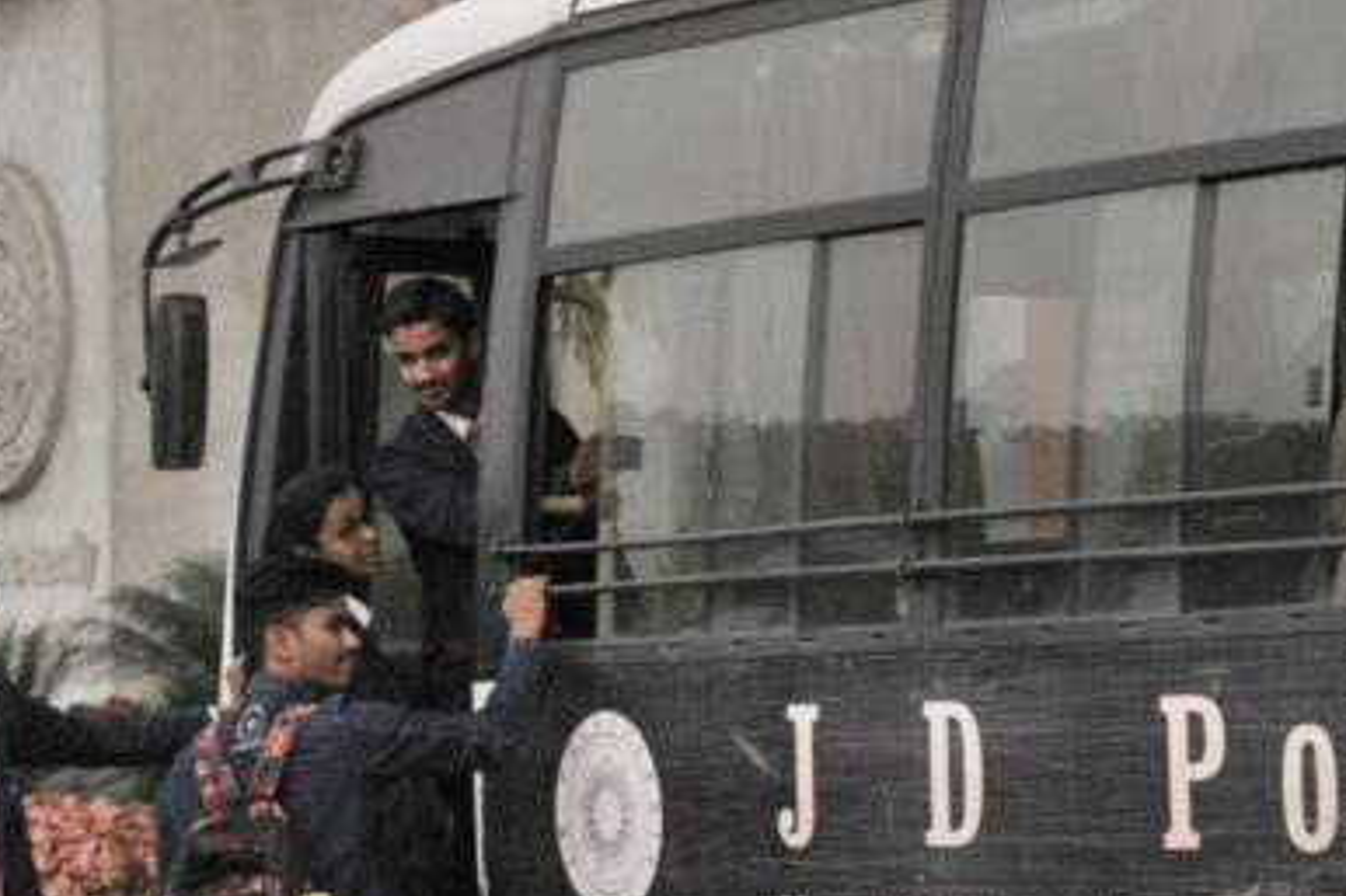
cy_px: 533
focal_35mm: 166
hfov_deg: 12.4
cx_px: 422
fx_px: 6204
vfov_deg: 8.3
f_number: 4.5
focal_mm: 50
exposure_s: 1/60
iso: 640
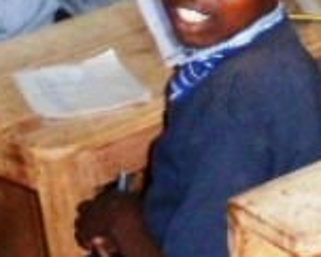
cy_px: -8
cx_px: 687
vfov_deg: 8.9
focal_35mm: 172
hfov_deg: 10.2
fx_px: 1635
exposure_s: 1/45
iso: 200
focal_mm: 4.9
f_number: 3.3
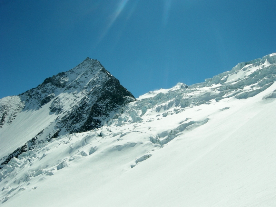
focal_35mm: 35
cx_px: 138
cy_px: 104
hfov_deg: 52.6
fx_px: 279
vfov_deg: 40.7
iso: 64
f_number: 6.8
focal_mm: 7.5
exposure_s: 1/728
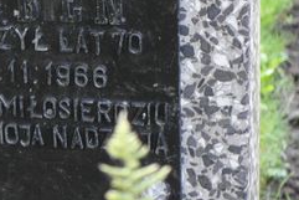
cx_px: 42
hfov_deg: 10.3
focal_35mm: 199
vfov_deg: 6.9
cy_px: 34
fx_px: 1654
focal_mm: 15.6
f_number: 2.9
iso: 200
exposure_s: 1/45
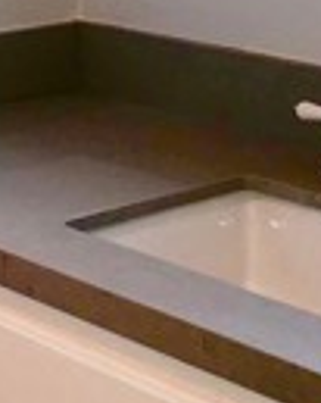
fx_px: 1617
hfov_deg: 11.3
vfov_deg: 13.6
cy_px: -147
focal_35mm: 136
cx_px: 115
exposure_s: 1/152
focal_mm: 3.99
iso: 20
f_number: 1.8
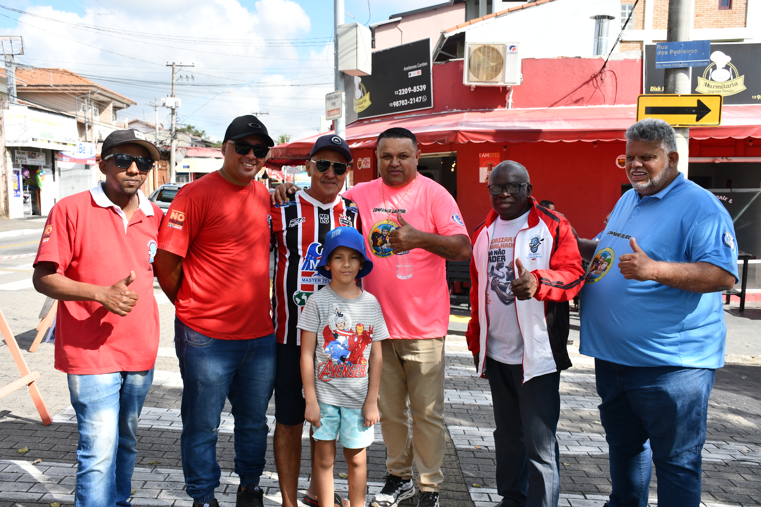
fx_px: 719
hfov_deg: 55.8
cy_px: 254
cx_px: 380
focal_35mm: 34
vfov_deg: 38.9
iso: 160
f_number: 8
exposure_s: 1/250
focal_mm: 23
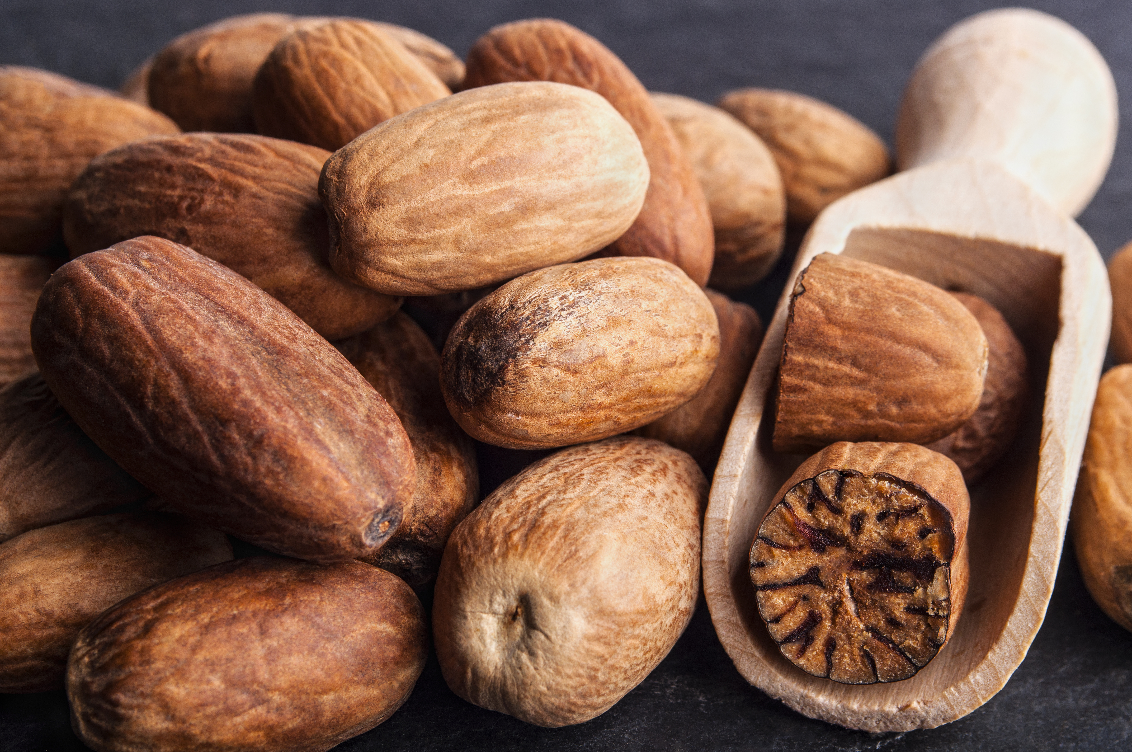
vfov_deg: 16.5
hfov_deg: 24.6
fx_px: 2591
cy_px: 376
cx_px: 566
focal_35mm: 82
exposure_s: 1/160
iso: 200
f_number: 14
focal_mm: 55
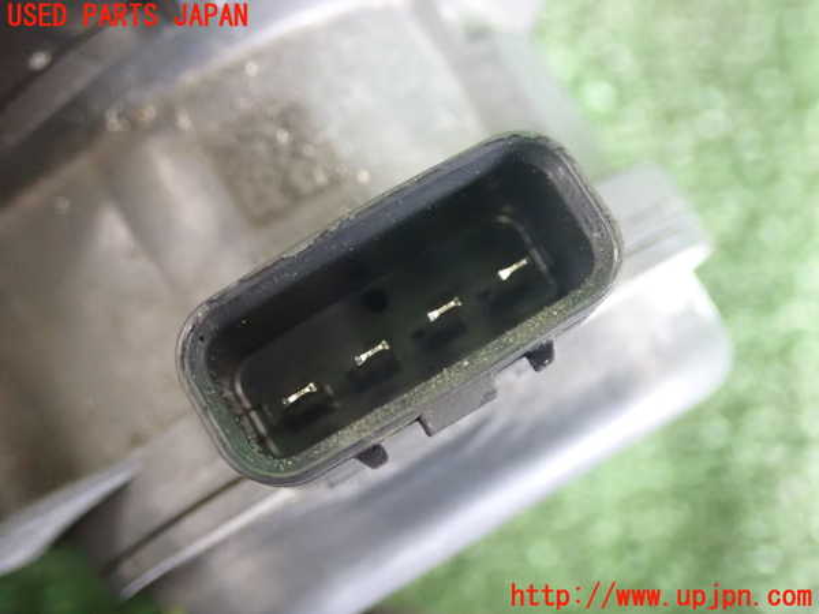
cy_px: 307
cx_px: 410
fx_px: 1088
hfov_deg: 41.2
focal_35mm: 46
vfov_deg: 31.5
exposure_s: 1/50
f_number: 3.1
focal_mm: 8.41
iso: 1600
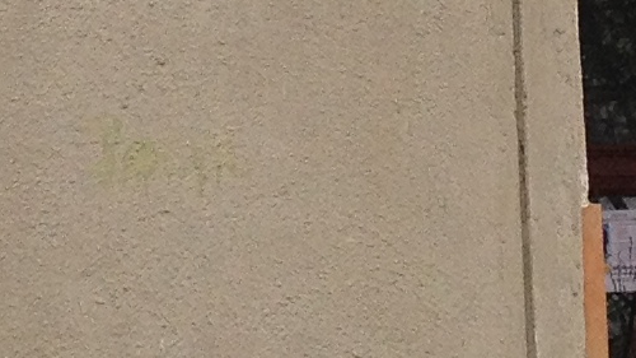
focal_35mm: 249
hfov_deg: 8.7
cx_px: 239
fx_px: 4198
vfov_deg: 4.8
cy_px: -345
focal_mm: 4.28
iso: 64
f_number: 2.4
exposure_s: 1/120
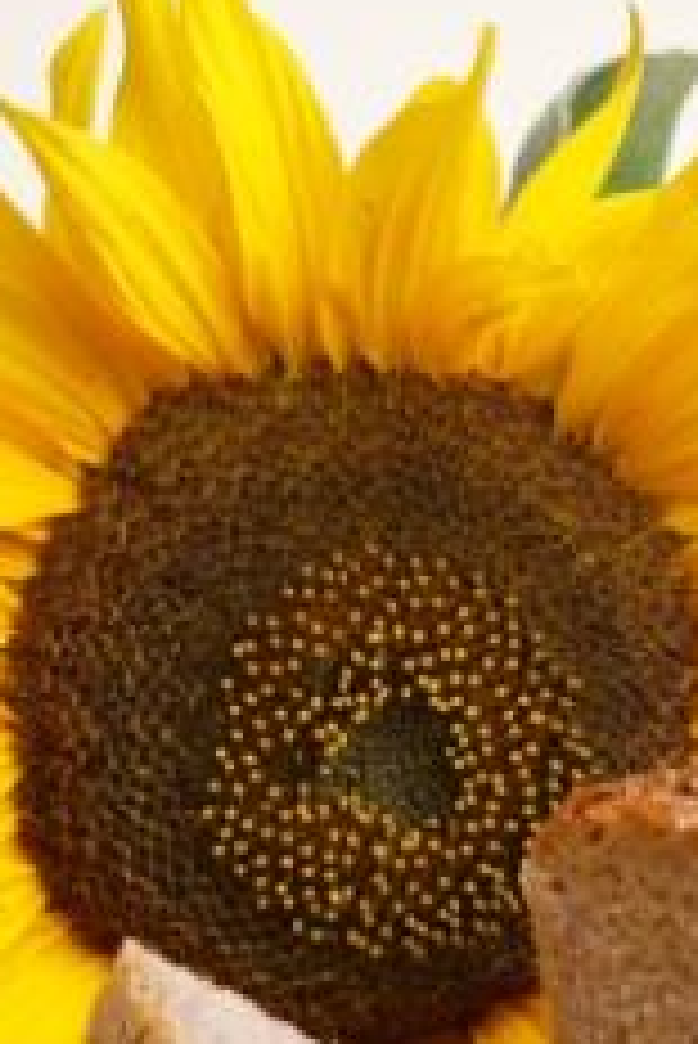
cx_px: 459
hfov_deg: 9.5
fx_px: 4210
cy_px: 590
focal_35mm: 145
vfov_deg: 14.1
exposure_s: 1/125
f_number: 10
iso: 100
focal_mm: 50
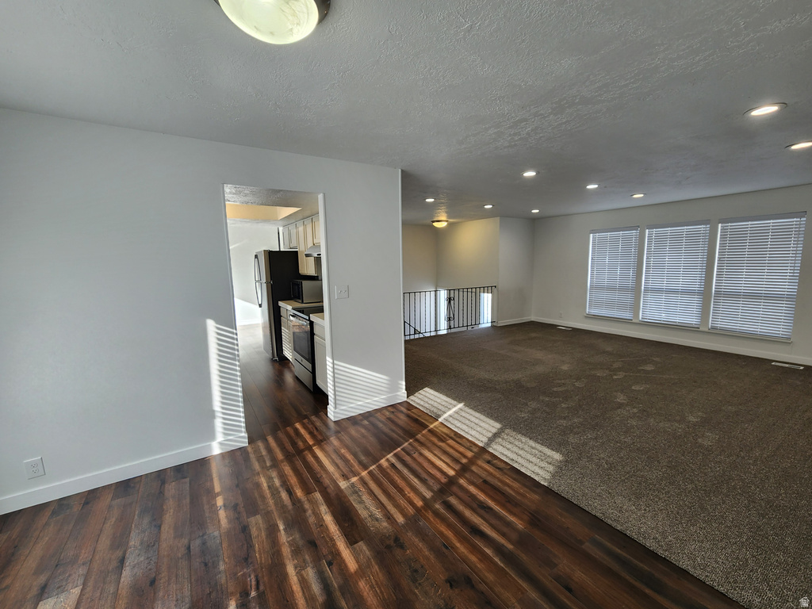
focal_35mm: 13
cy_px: 304
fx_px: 305
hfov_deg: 106.2
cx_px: 406
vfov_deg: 89.9
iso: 50
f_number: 2.2
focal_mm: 2.2
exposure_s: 1/60
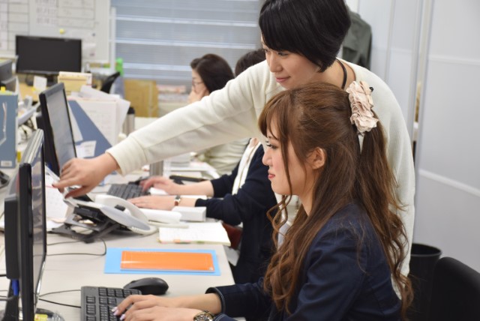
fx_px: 1041
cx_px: 240
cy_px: 160
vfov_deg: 17.5
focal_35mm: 78
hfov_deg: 26.0
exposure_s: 1/6
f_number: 4.8
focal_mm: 52
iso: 100
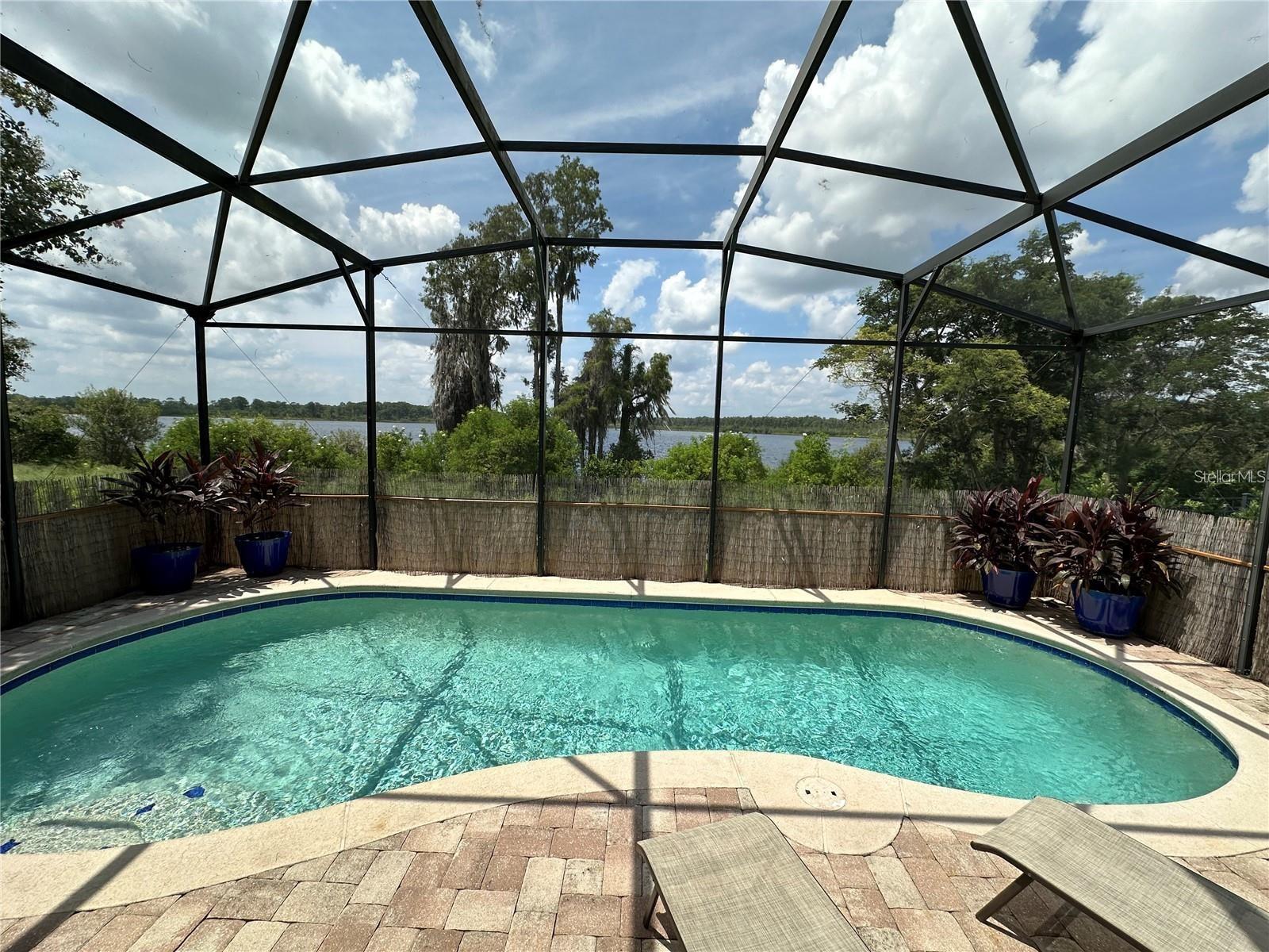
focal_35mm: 14
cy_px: 476
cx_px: 634
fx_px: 513
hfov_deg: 102.1
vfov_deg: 85.7
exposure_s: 1/1689
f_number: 2.2
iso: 50
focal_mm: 2.22
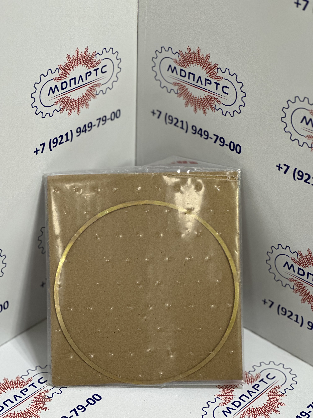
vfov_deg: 25.3
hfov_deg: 19.1
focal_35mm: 77
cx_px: 156
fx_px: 928
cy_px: 209
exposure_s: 1/50
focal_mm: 9
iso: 160
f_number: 2.8
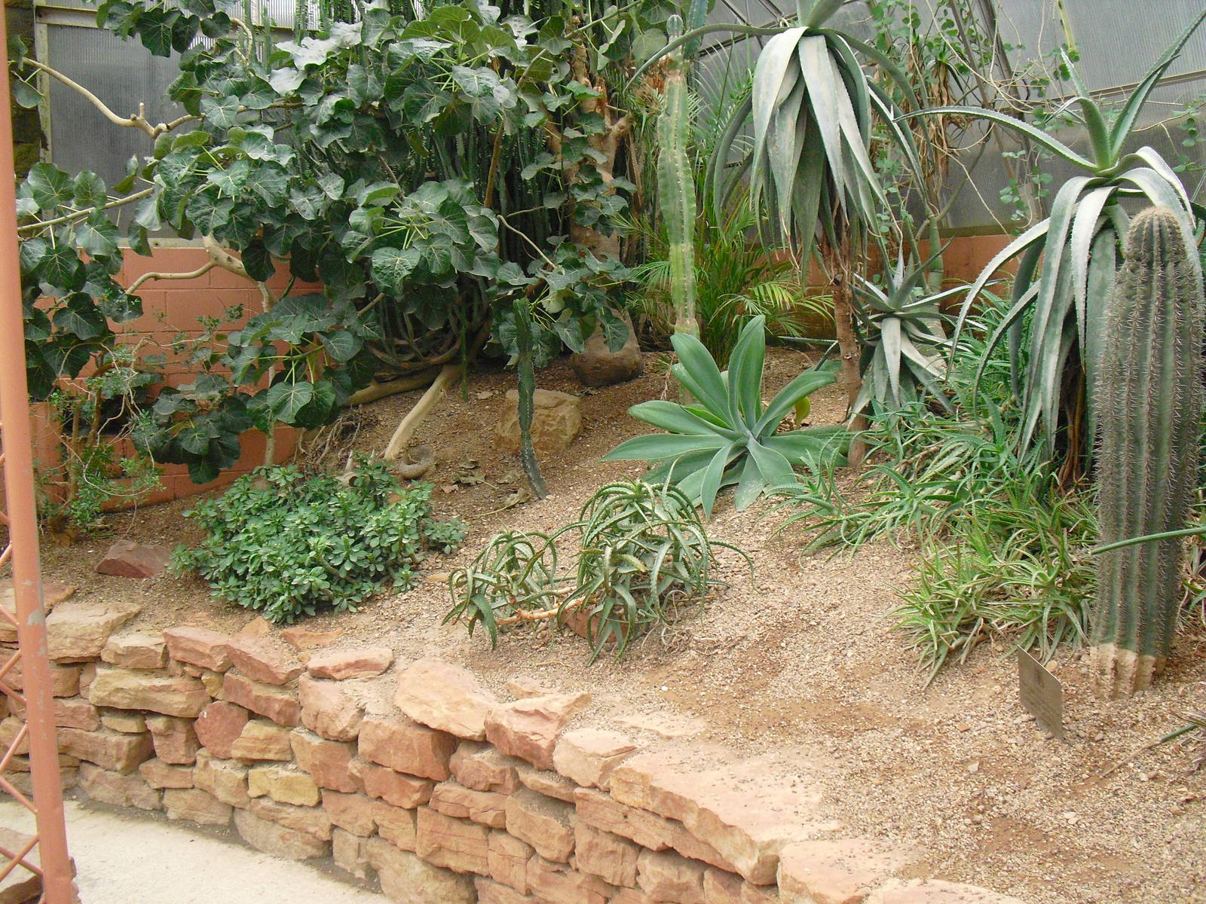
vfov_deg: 39.7
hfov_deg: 51.4
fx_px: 1254
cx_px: 603
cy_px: 452
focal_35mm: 36
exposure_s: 1/100
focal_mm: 6.3
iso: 400
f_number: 3.1
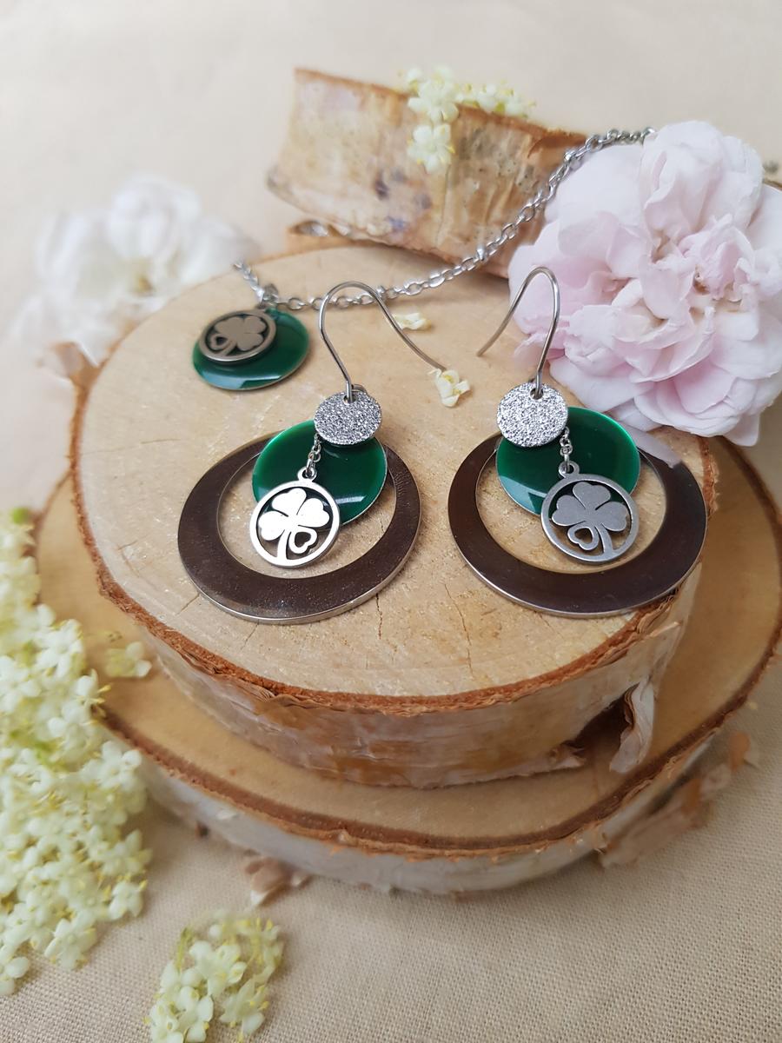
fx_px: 783
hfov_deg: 53.1
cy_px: 522
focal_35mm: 26
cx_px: 391
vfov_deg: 67.3
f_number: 1.7
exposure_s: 1/60
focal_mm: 4.2
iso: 160
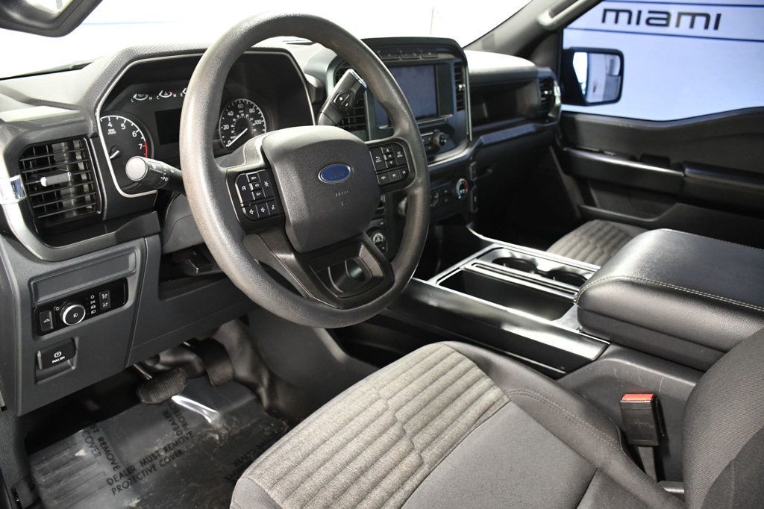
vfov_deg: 47.9
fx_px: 573
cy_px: 254
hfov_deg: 67.4
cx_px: 382
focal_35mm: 27
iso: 2500
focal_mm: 18
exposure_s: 1/60
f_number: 4
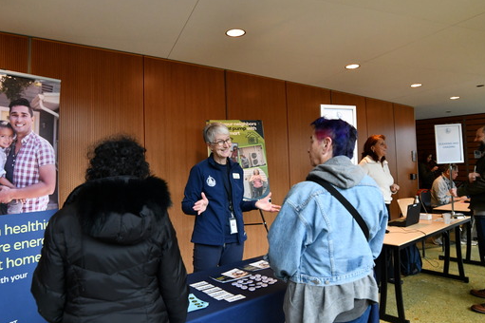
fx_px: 323
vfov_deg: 53.0
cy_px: 152
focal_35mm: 24
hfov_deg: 73.7
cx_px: 228
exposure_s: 1/180
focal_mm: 14
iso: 1600
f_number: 4.8
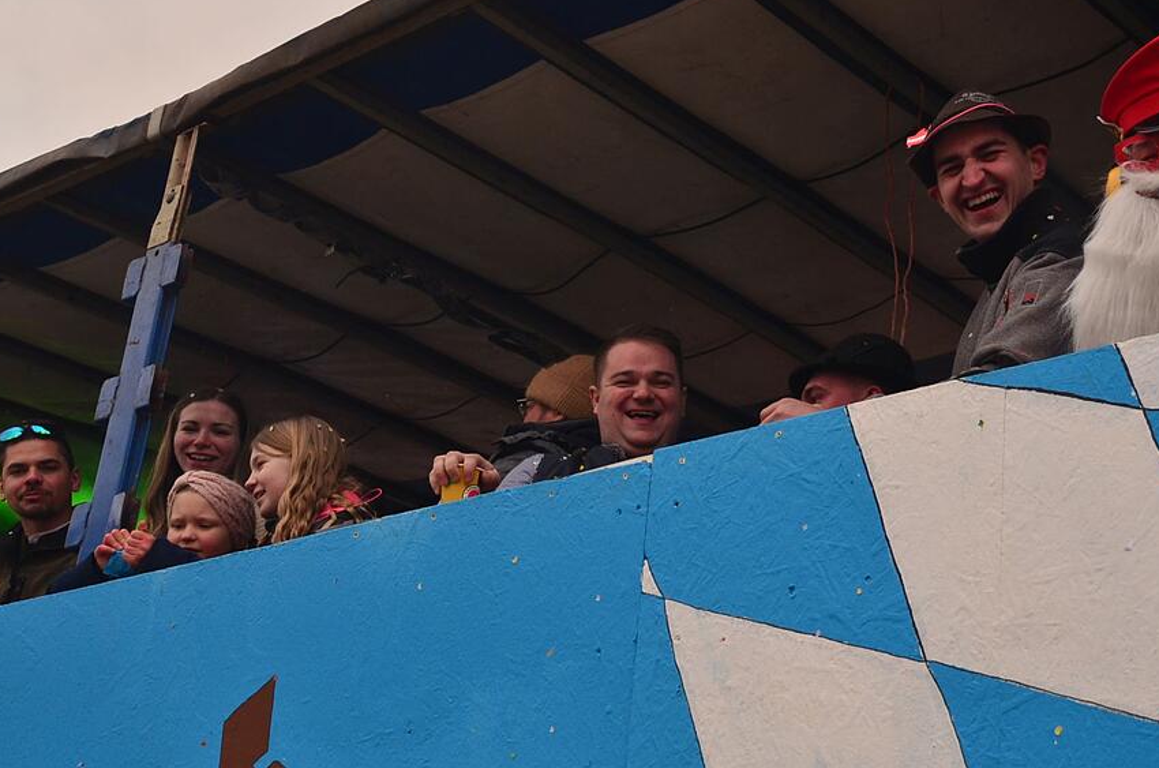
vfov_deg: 22.2
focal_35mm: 61
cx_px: 714
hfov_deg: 32.8
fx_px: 1960
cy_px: 428
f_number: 5.6
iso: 400
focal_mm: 32
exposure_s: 1/800
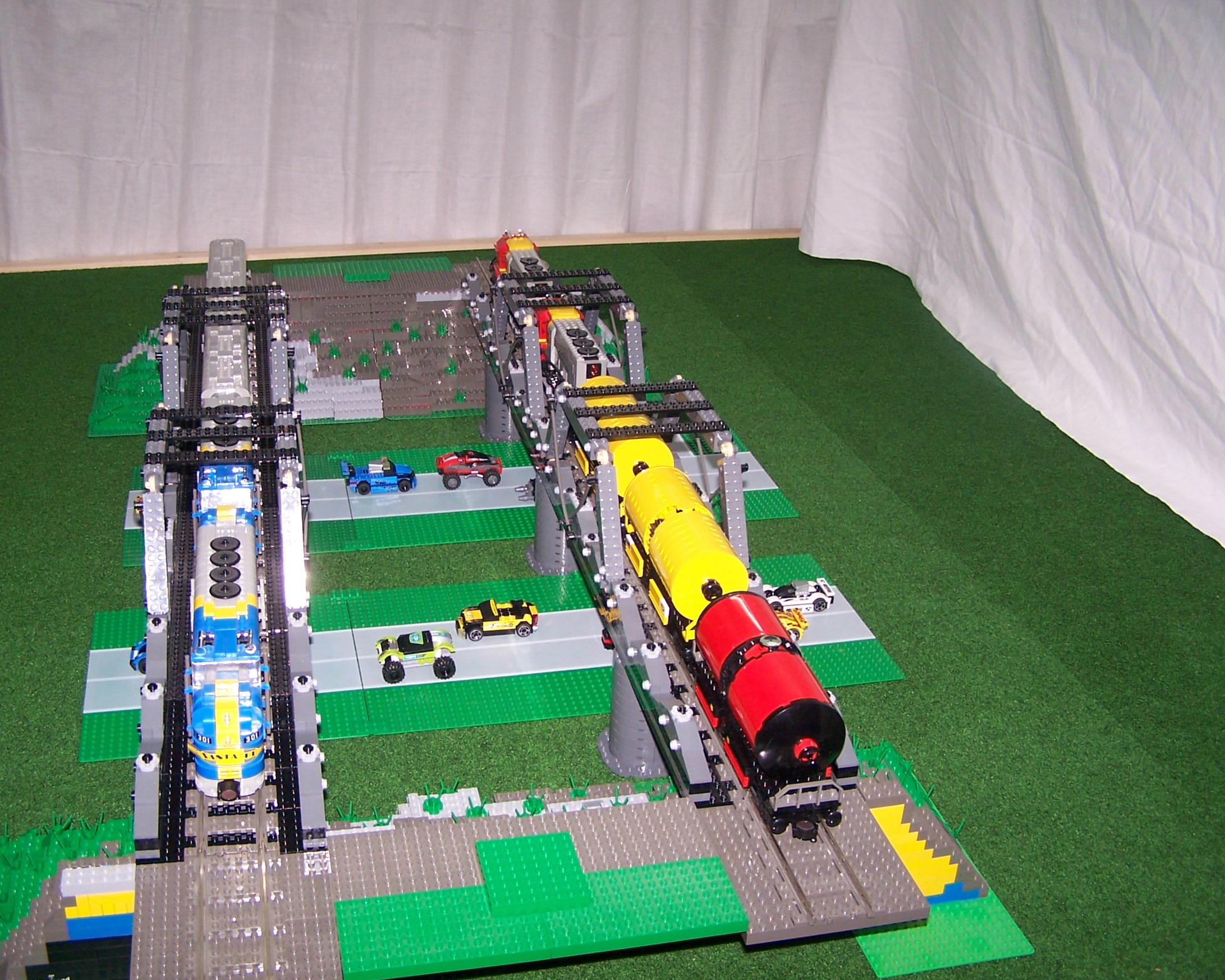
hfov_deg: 45.8
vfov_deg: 37.3
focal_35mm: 40
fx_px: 1450
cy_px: 486
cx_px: 567
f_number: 2.8
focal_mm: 6.3
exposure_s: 1/60
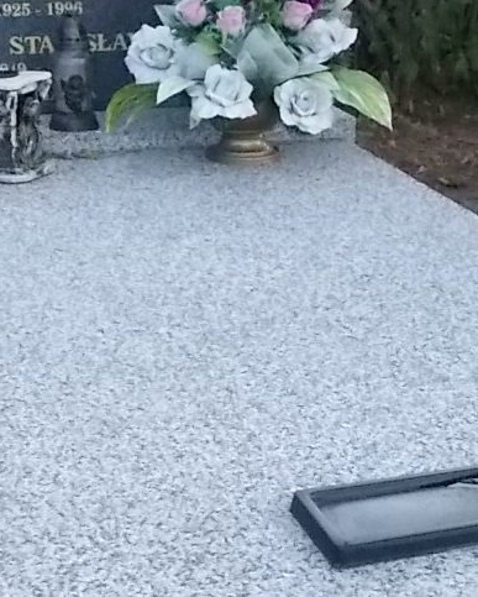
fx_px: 1484
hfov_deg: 18.3
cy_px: 314
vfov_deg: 22.7
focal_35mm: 84
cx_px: 289
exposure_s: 1/160
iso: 400
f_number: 8
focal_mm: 4.6
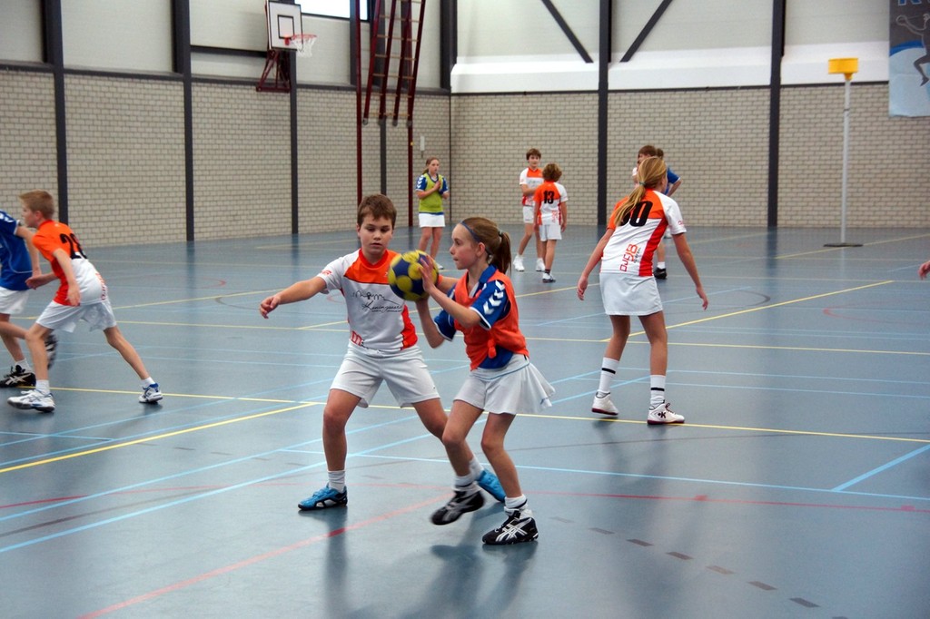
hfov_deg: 24.6
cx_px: 465
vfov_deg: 16.5
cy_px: 310
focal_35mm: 82
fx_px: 2130
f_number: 5
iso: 1250
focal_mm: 55
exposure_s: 1/160
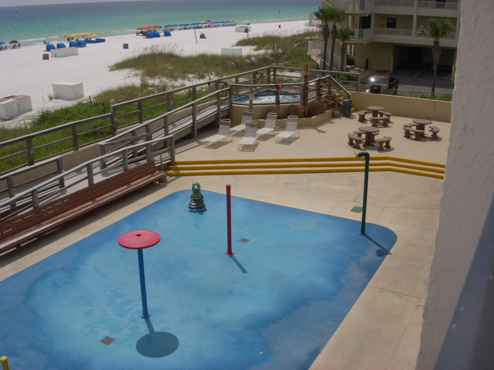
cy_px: 185
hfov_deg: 49.0
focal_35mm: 38
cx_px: 247
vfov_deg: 37.7
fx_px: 542
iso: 79
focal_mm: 7.8
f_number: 4.8
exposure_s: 1/2048
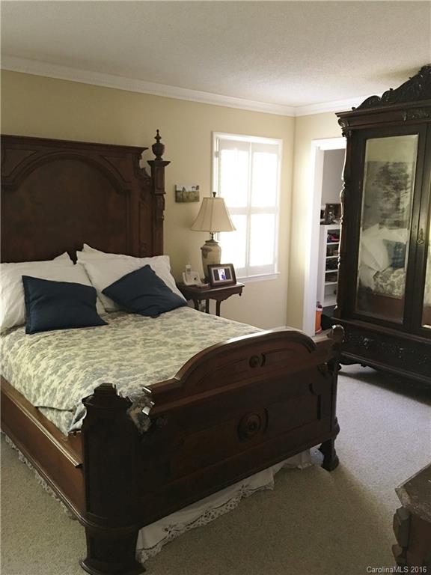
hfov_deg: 48.2
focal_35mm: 29
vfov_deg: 61.7
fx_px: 481
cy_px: 288
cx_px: 216
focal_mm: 4.15
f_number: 2.2
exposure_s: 1/8
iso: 100
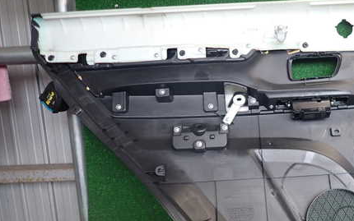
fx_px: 357
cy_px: 157
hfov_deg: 51.5
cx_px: 244
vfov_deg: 34.0
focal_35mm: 37
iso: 200
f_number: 2
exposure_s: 1/125
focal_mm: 4.5
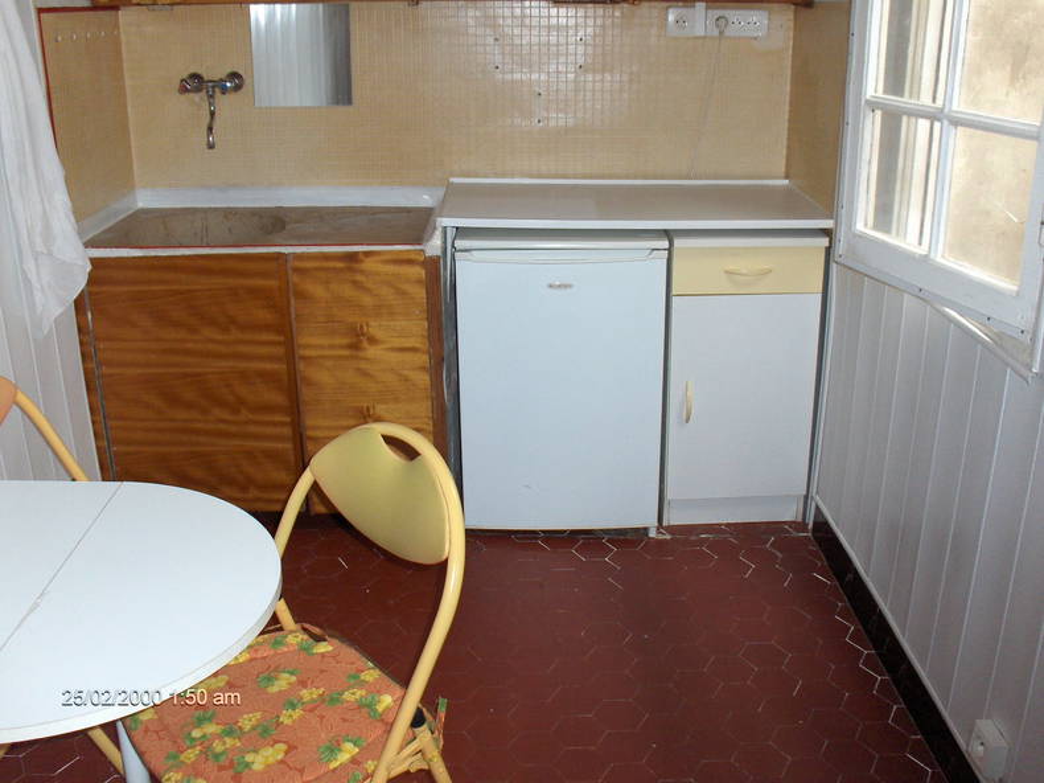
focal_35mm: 28
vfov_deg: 49.7
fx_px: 844
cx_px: 522
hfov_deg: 63.5
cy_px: 392
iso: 50
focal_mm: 5.8
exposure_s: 1/60
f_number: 2.8
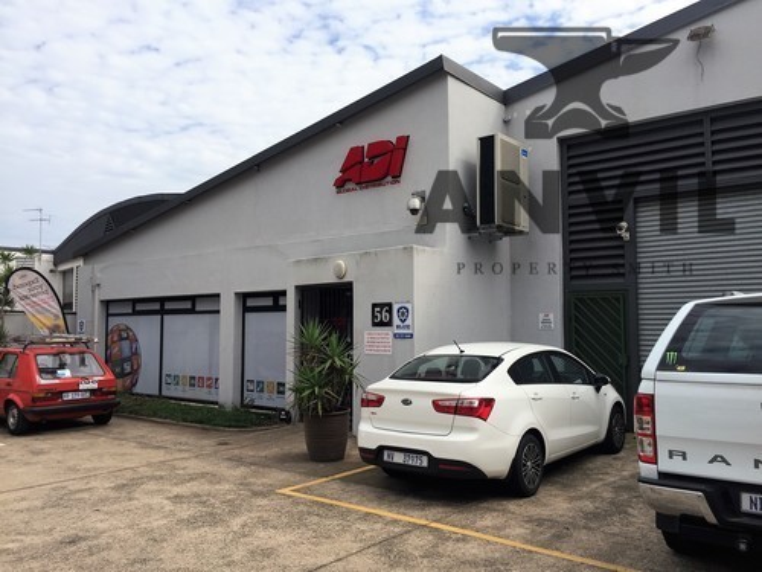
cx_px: 381
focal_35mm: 29
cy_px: 286
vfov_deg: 48.2
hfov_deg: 61.7
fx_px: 638
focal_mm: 4.15
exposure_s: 1/1464
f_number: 2.2
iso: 32
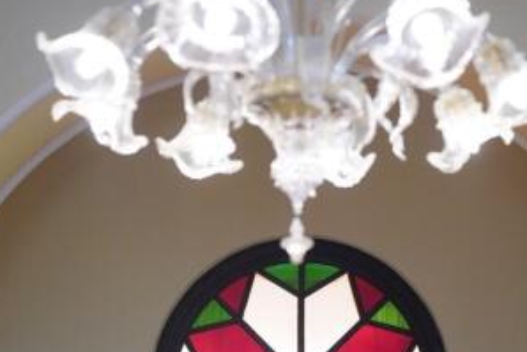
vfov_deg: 16.4
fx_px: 1216
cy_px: 229
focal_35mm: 83
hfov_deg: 24.4
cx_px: 325
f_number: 2.8
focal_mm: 52
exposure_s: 1/800
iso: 6400
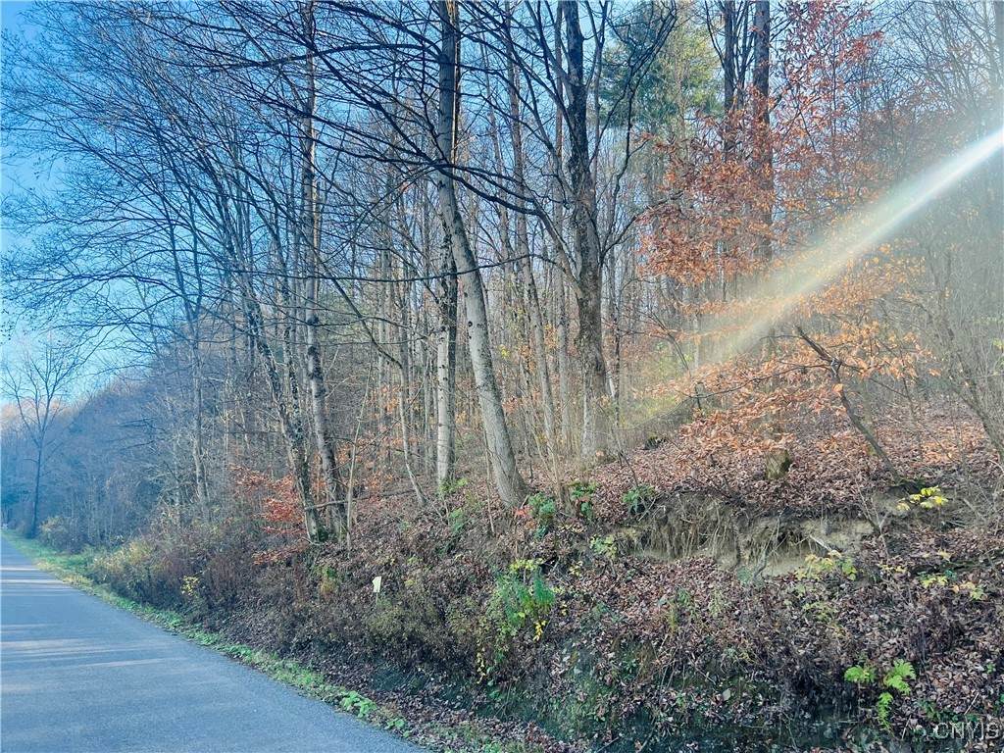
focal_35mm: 26
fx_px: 754
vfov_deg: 53.1
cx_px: 502
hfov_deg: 67.3
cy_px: 376
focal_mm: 5.7
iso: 50
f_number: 1.5
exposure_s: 1/353
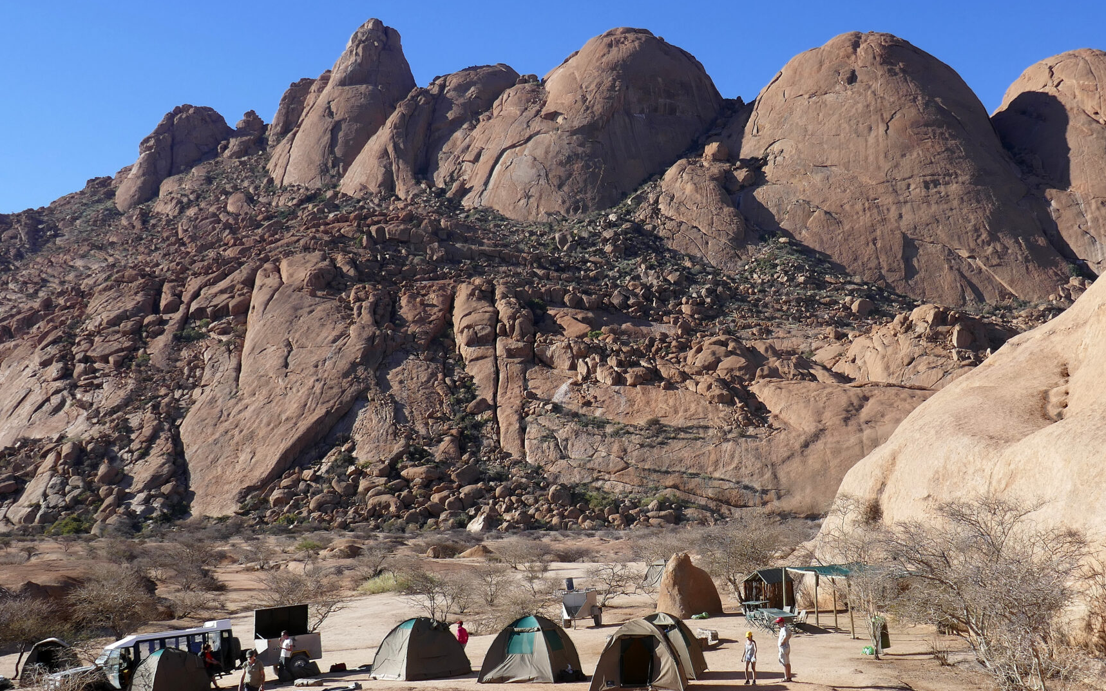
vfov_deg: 33.5
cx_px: 649
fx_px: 1145
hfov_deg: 51.3
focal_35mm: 38
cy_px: 413
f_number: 4
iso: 125
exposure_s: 1/1000
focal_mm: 9.1
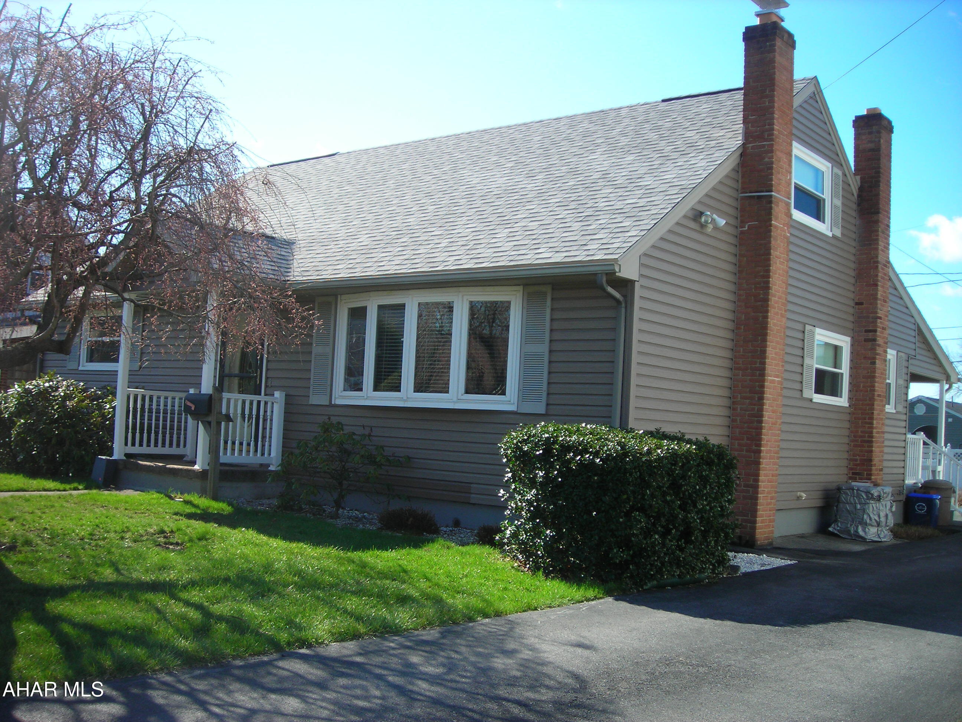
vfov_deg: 37.7
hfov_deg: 49.0
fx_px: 1056
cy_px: 361
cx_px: 481
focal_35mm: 38
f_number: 3.2
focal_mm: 6.3
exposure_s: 1/310
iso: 50
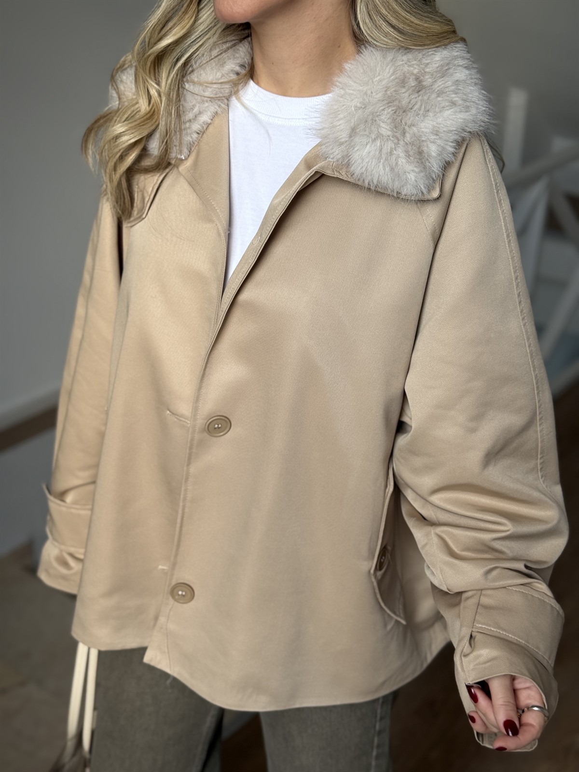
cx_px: 290
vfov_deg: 39.7
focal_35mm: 48
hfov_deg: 30.3
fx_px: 1070
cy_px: 386
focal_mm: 6.76
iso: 64
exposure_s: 1/333
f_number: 1.78
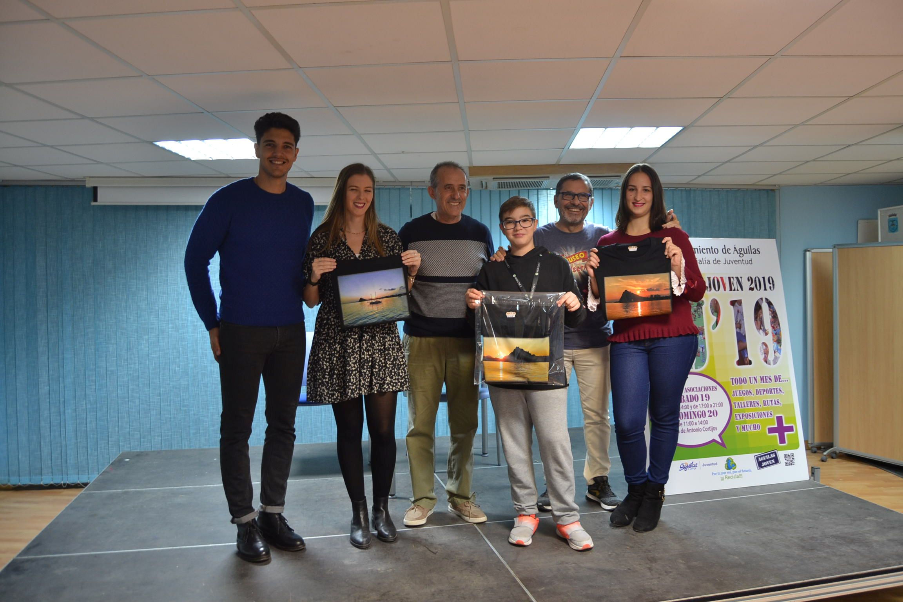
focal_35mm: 27
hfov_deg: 67.4
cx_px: 452
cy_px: 301
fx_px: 677
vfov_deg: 47.9
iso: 400
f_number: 4
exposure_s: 1/10
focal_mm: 18
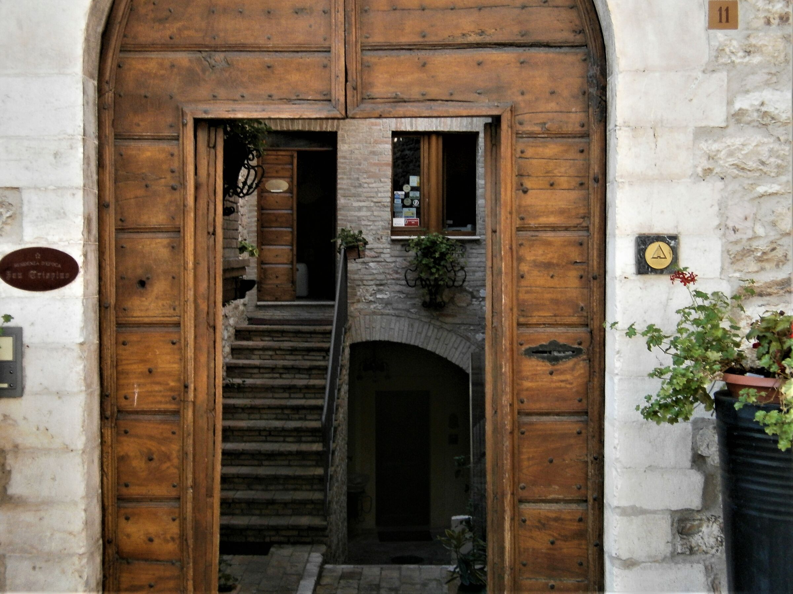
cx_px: 396
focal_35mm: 47
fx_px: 1077
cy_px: 297
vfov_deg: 30.9
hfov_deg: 40.4
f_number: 3.4
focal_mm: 8.3
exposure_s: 1/250
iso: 200
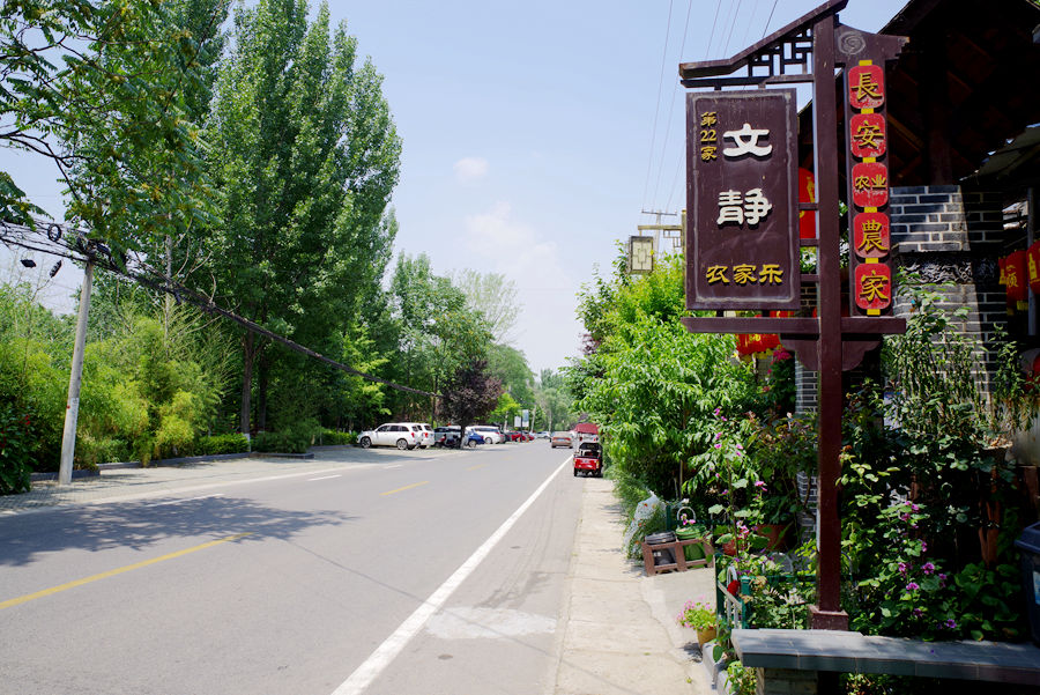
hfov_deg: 73.7
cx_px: 520
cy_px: 348
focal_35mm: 24
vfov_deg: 53.2
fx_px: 694
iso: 100
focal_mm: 24
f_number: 11
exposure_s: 1/60
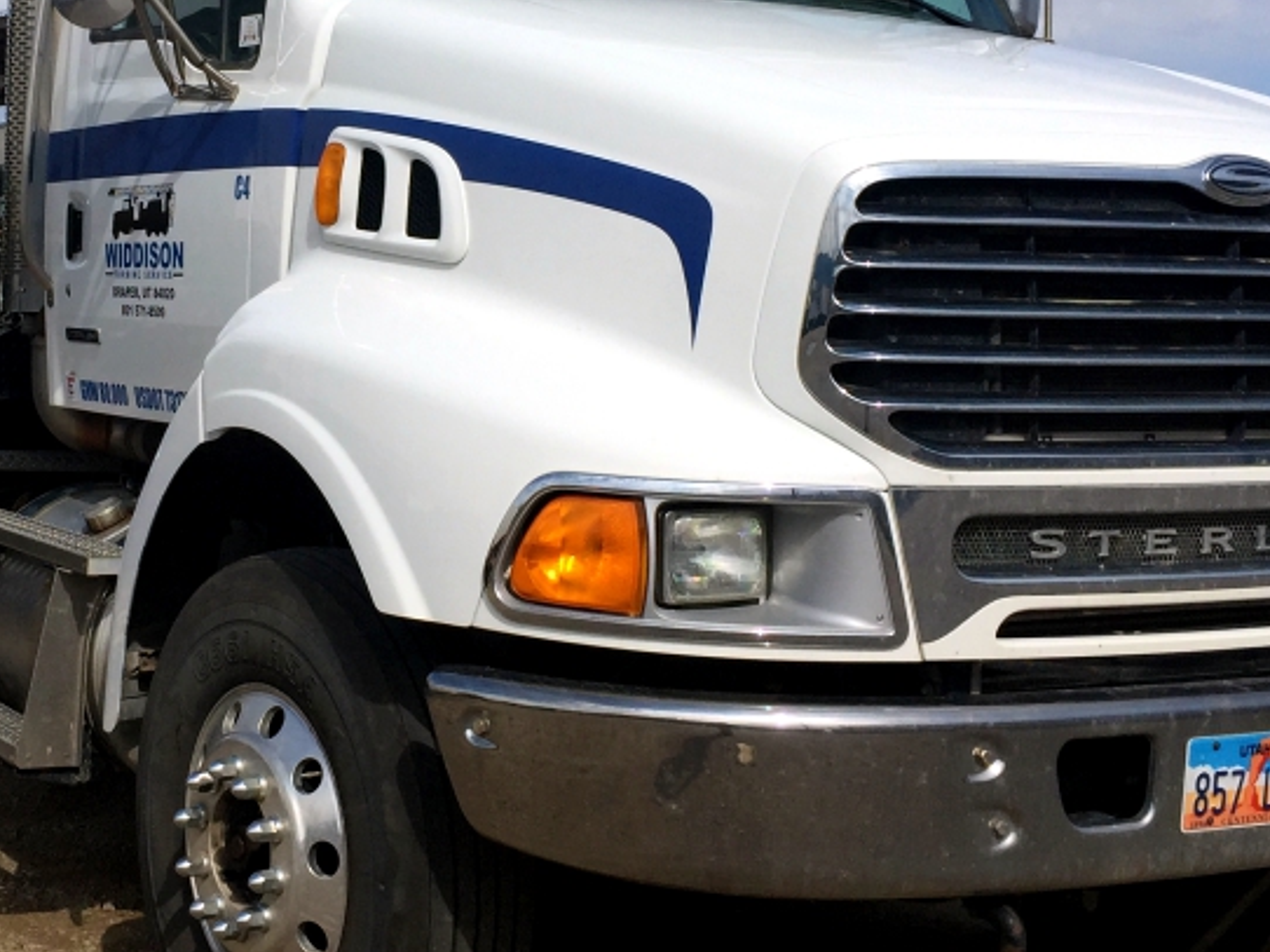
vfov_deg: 23.9
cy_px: 320
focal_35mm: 61
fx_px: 2237
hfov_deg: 31.2
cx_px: 328
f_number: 2.2
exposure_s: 1/3597
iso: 32
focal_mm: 4.15
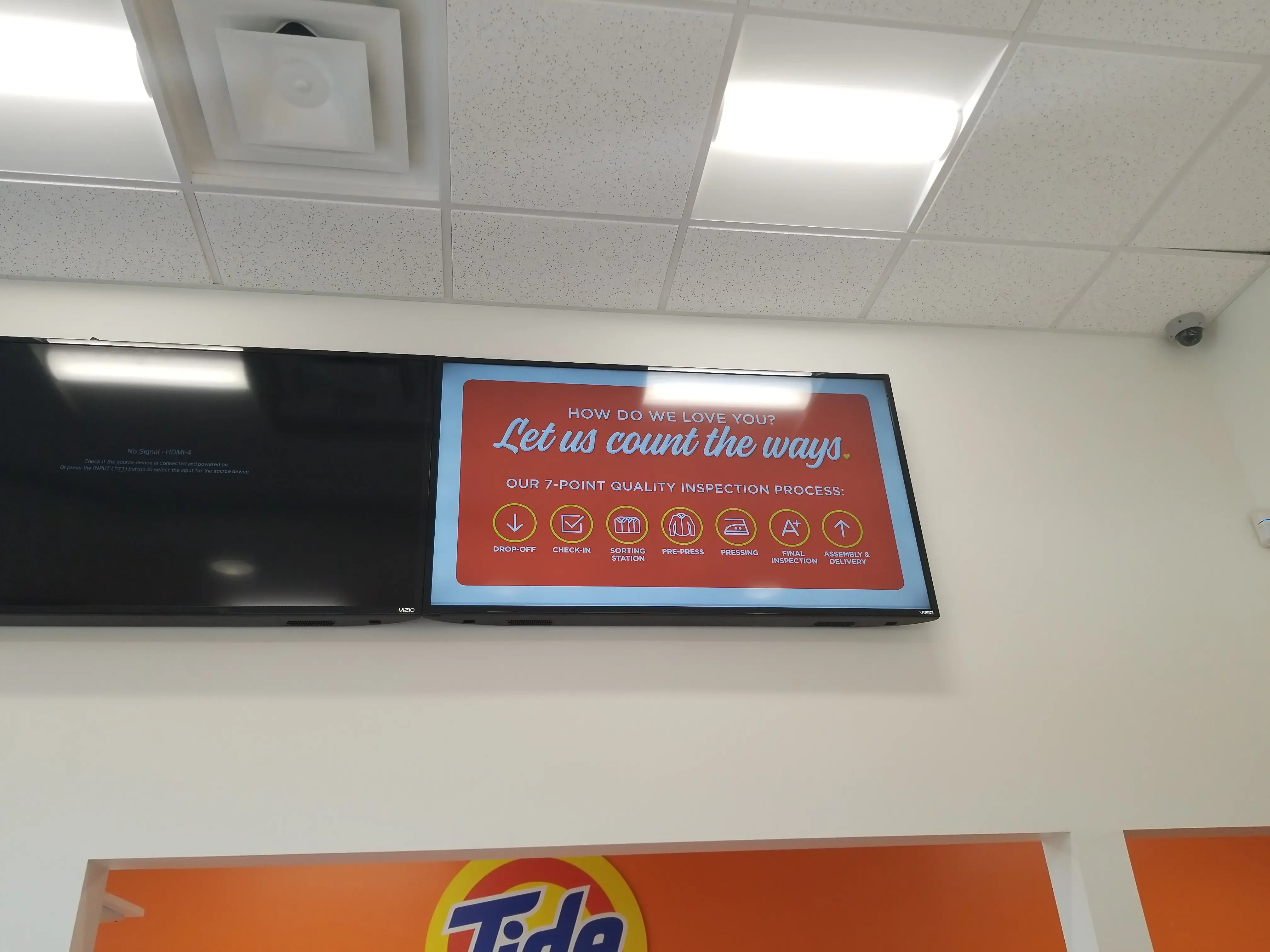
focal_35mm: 26
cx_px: 635
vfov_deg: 53.1
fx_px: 954
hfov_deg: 67.3
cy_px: 476
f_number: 1.7
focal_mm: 4.3
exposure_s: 1/100
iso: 80
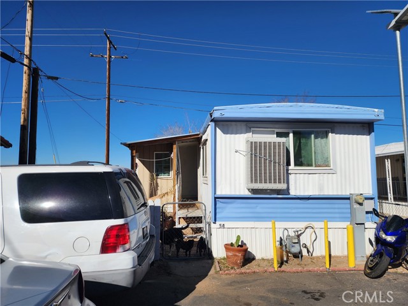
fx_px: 271
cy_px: 153
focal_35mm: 23
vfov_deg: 58.9
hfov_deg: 73.9
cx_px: 204
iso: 12
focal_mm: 6.4
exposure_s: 1/2404
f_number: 1.8
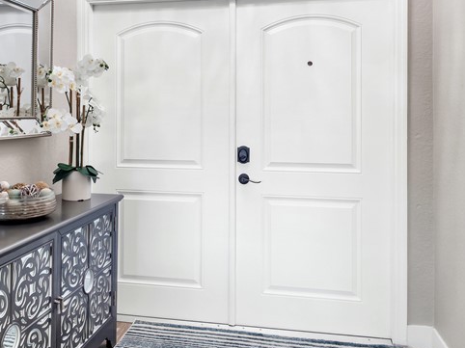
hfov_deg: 53.8
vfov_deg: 41.3
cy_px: 121
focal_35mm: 34
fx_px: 456
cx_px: 201
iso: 200
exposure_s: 1/6
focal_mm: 8
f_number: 7.1
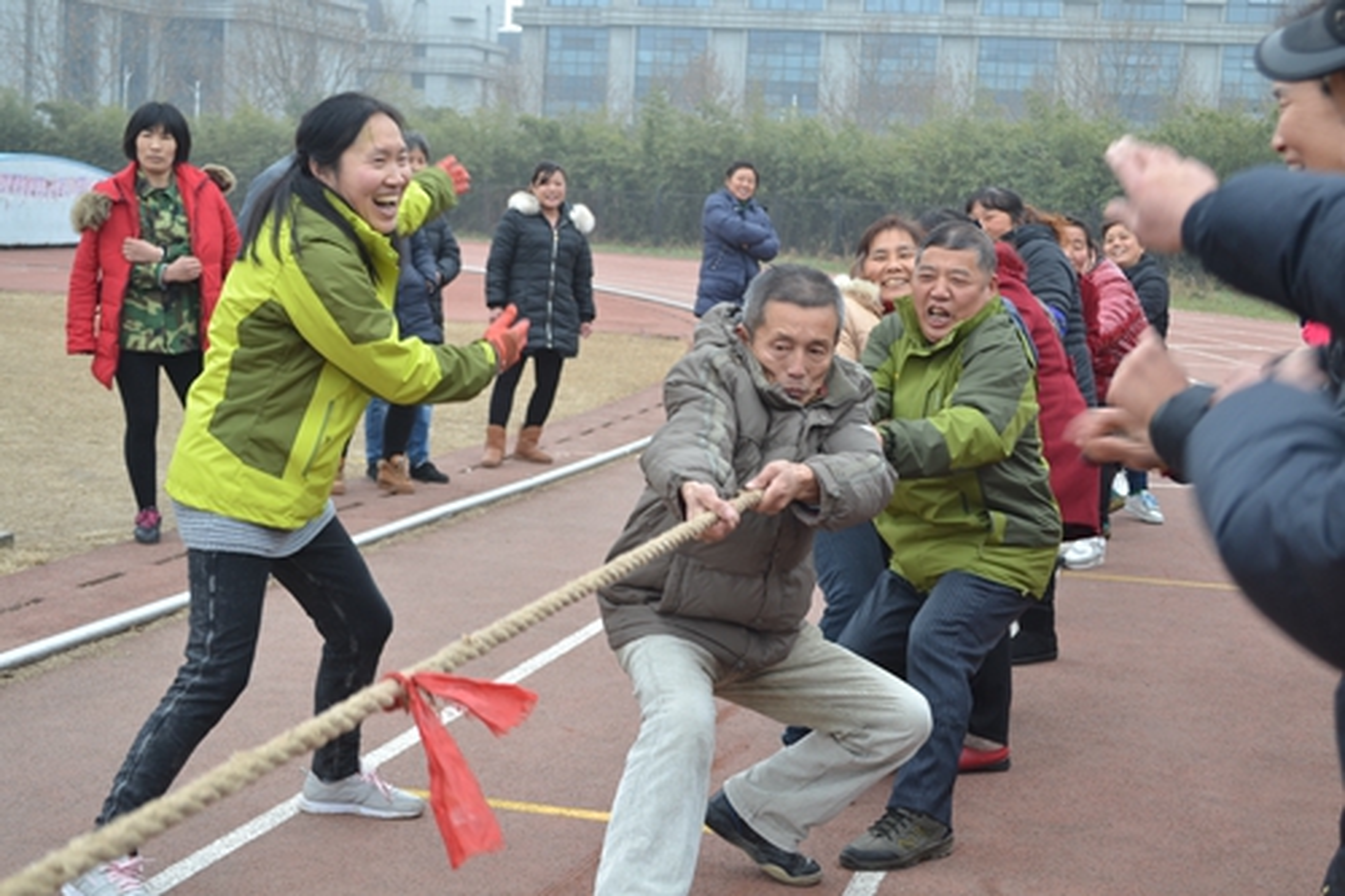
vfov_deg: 25.0
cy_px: 448
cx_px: 672
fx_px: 2017
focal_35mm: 54
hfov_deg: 36.9
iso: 140
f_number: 5.6
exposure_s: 1/60
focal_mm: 36
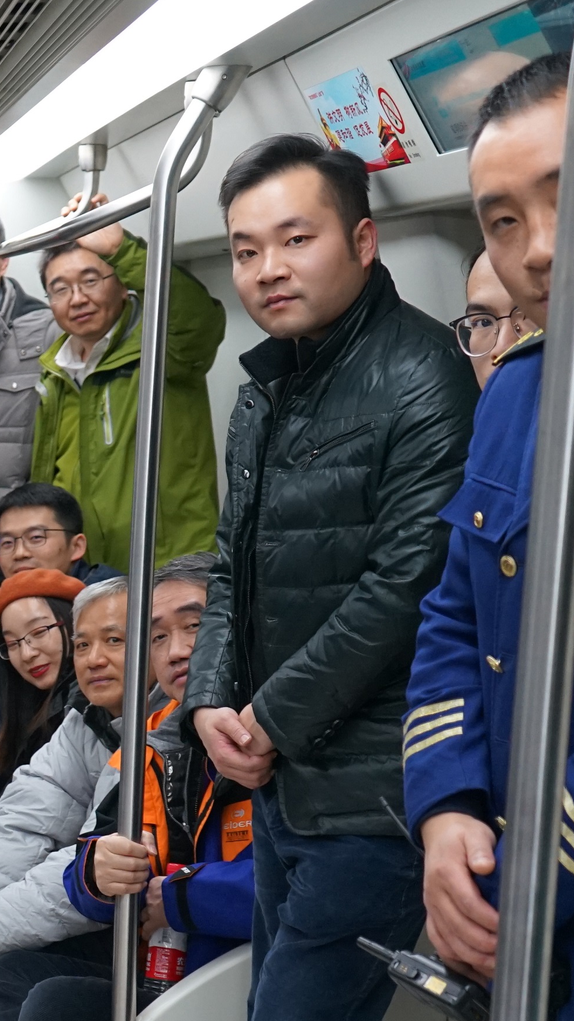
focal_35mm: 84
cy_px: 682
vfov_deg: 25.2
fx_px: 2273
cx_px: -353
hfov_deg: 13.4
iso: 1600
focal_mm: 35
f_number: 4
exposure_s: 1/160
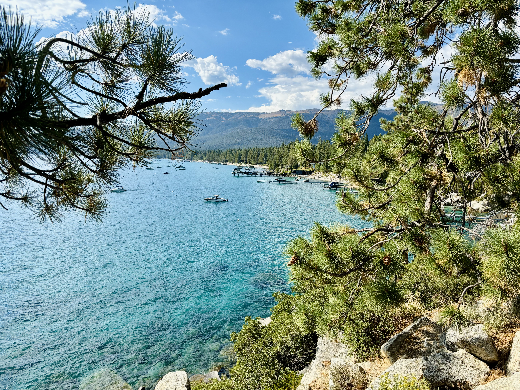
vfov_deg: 53.1
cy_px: 195
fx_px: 391
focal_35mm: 26
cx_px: 260
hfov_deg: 67.3
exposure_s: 1/2513
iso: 50
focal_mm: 5.96
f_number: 1.6
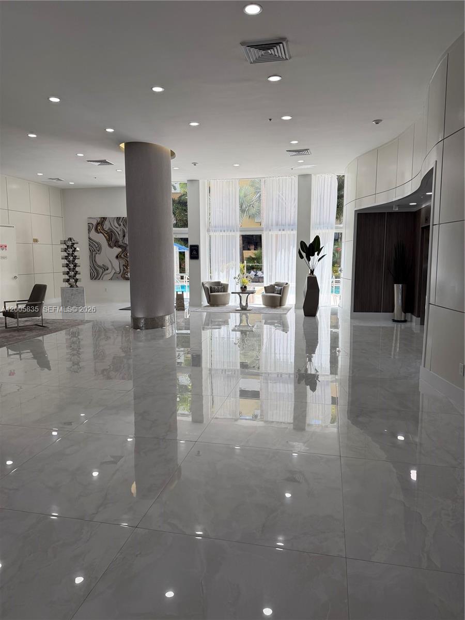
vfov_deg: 71.6
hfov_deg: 56.8
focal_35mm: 24
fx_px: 430
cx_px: 232
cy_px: 310
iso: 100
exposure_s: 1/1314
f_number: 1.78
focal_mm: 6.76
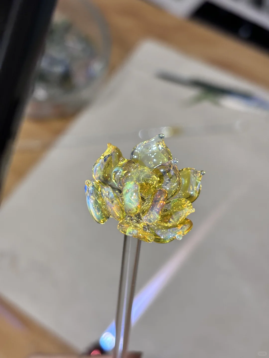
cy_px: 179
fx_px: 539
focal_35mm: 52
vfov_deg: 36.8
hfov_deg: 28.0
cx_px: 134
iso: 80
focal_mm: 5.96
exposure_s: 1/49
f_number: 1.6
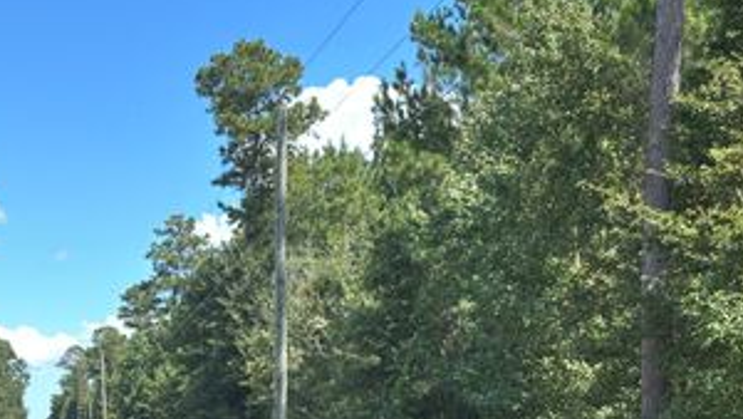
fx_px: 1478
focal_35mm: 75
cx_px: 263
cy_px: 304
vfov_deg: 16.1
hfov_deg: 28.1
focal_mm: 6.86
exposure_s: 1/480
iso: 64
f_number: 1.78
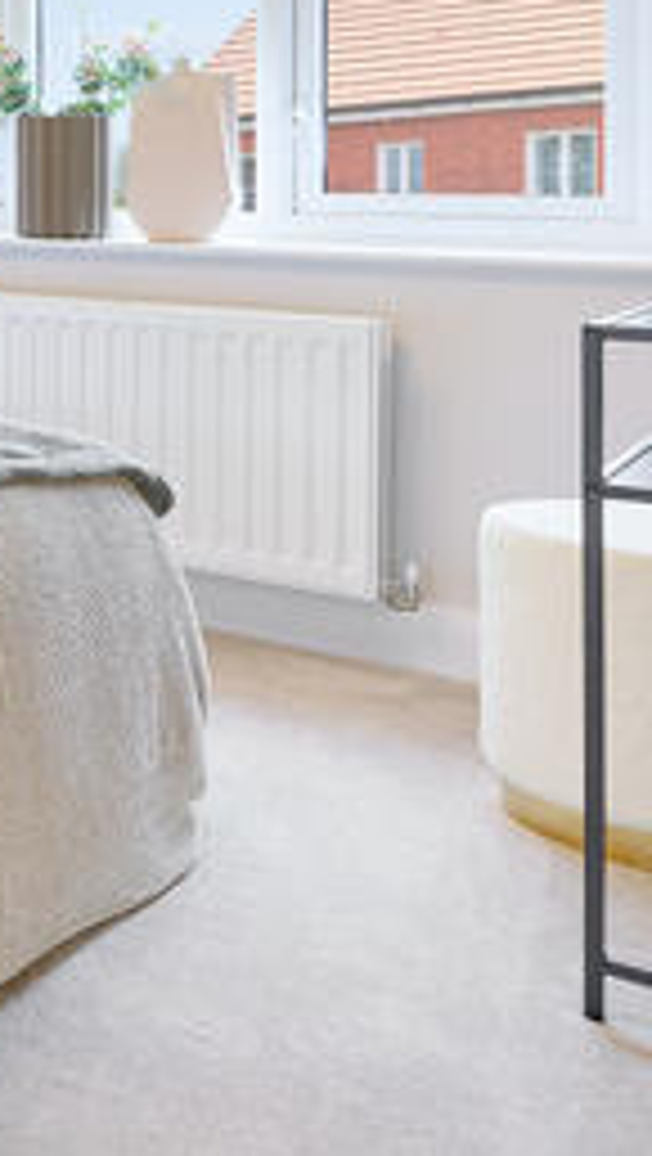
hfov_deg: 16.4
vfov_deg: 39.4
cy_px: 146
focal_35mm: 49
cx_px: -760
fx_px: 1503
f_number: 10
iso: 100
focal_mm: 14
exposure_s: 1/5
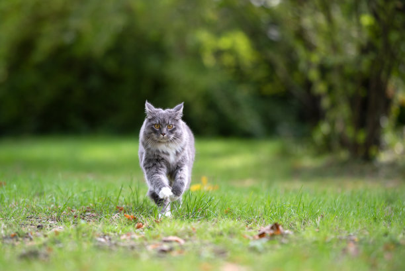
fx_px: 1520
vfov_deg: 10.2
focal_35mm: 135
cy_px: 136
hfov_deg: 15.2
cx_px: 202
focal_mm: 135
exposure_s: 1/2500
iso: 360
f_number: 2
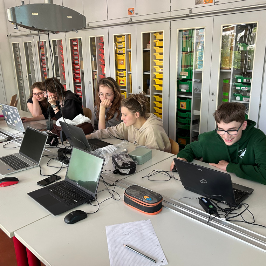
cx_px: 149
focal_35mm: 31
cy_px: 132
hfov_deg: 52.4
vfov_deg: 52.5
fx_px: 270
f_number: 1.5
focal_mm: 5.7
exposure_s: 1/60
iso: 160
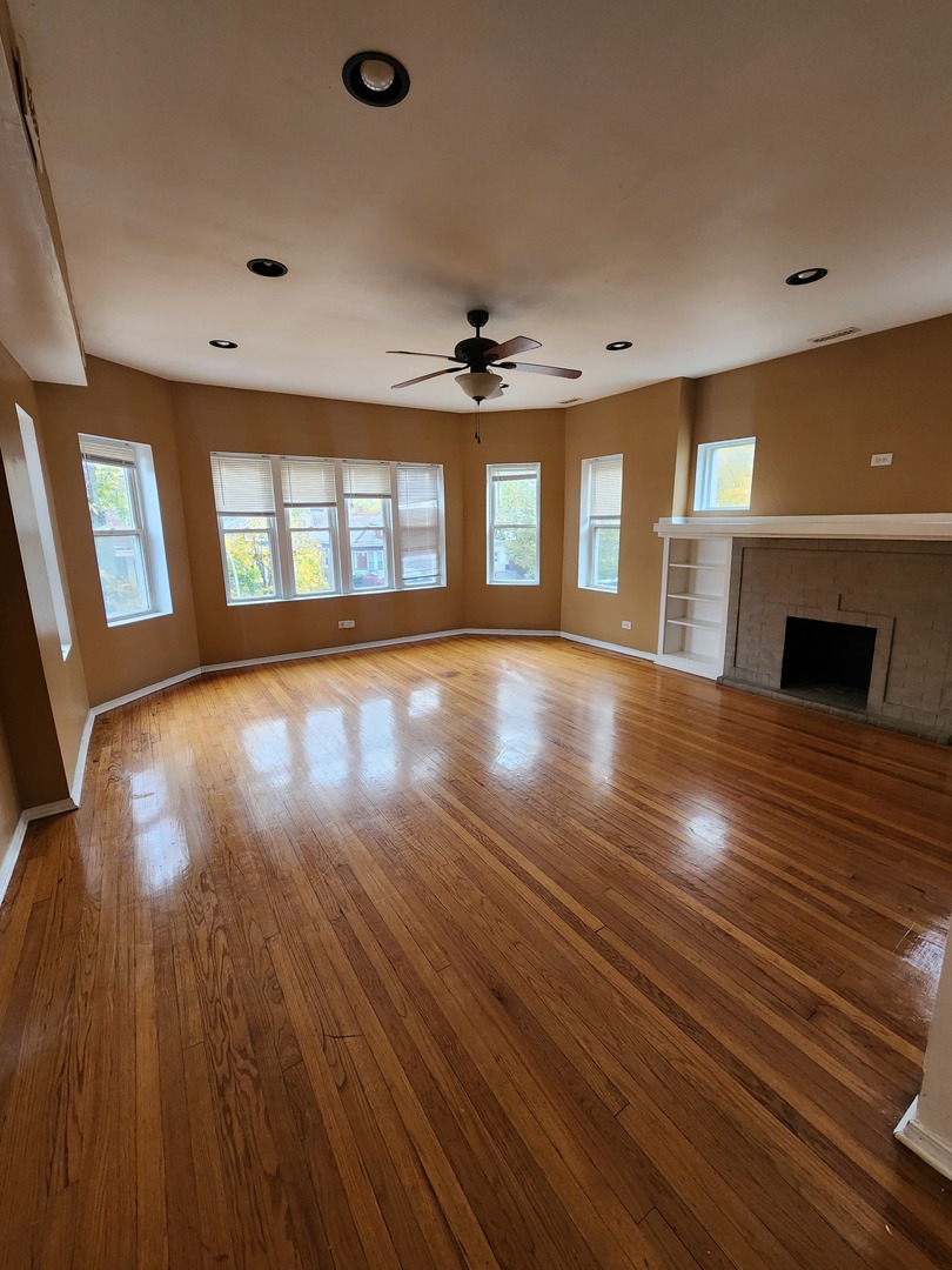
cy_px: 635
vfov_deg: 106.2
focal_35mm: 13
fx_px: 477
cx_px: 476
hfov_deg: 89.9
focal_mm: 2.2
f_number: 2.2
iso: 250
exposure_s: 1/60
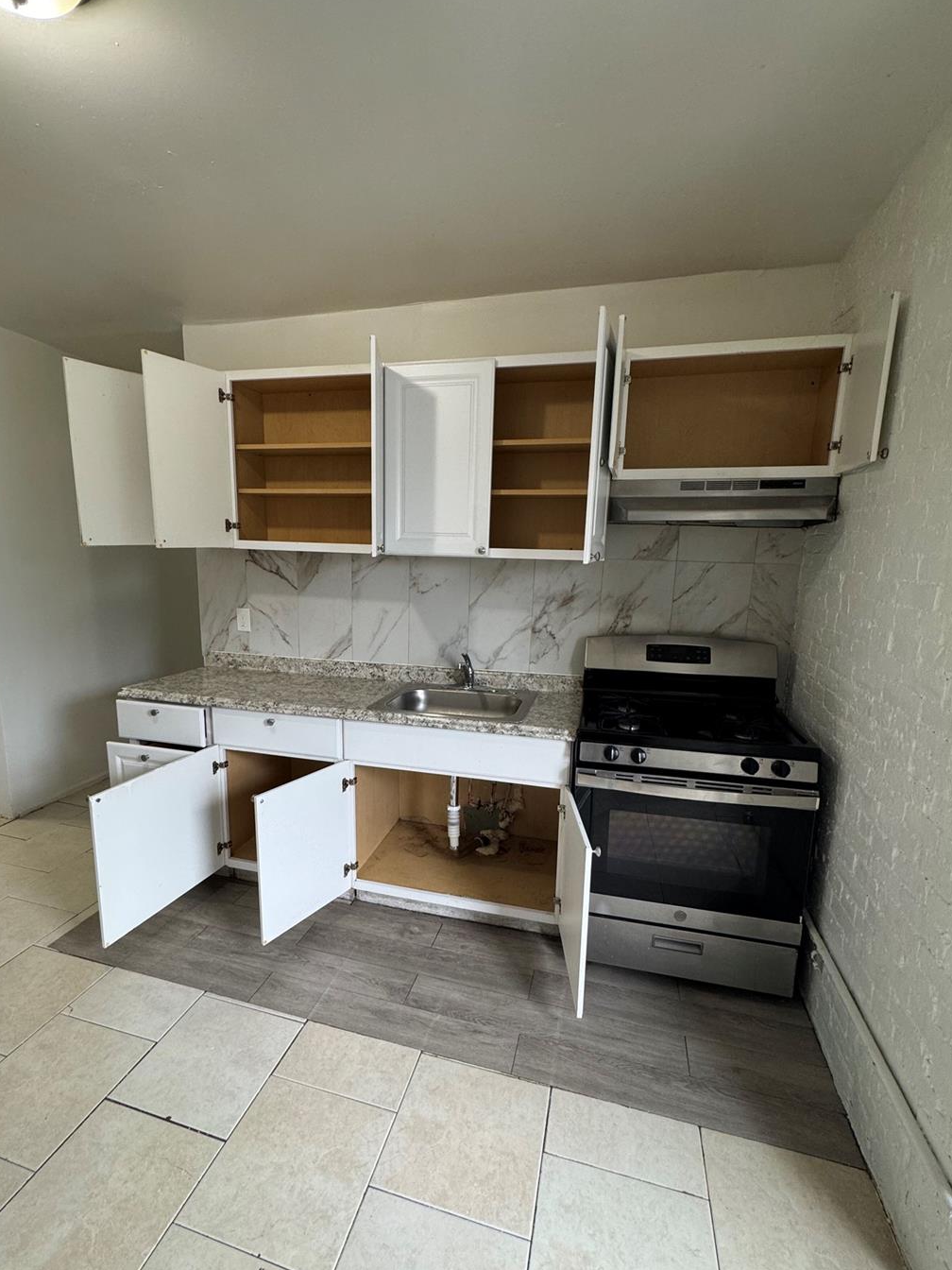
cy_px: 653
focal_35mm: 16
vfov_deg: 94.5
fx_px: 587
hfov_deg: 78.0
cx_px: 444
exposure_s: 1/60
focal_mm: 2.22
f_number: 2.2
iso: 200
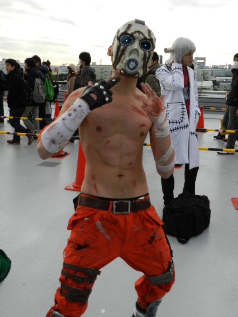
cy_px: 158
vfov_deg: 49.0
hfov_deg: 37.7
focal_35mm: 38
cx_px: 119
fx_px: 348
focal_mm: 6.7
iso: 160
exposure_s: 1/500
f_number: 4
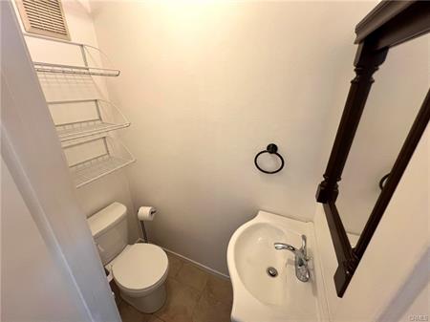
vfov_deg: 89.9
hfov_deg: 106.2
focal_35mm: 13
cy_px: 161
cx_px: 215
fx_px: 161
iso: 160
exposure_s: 1/60
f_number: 1.8
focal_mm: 1.57
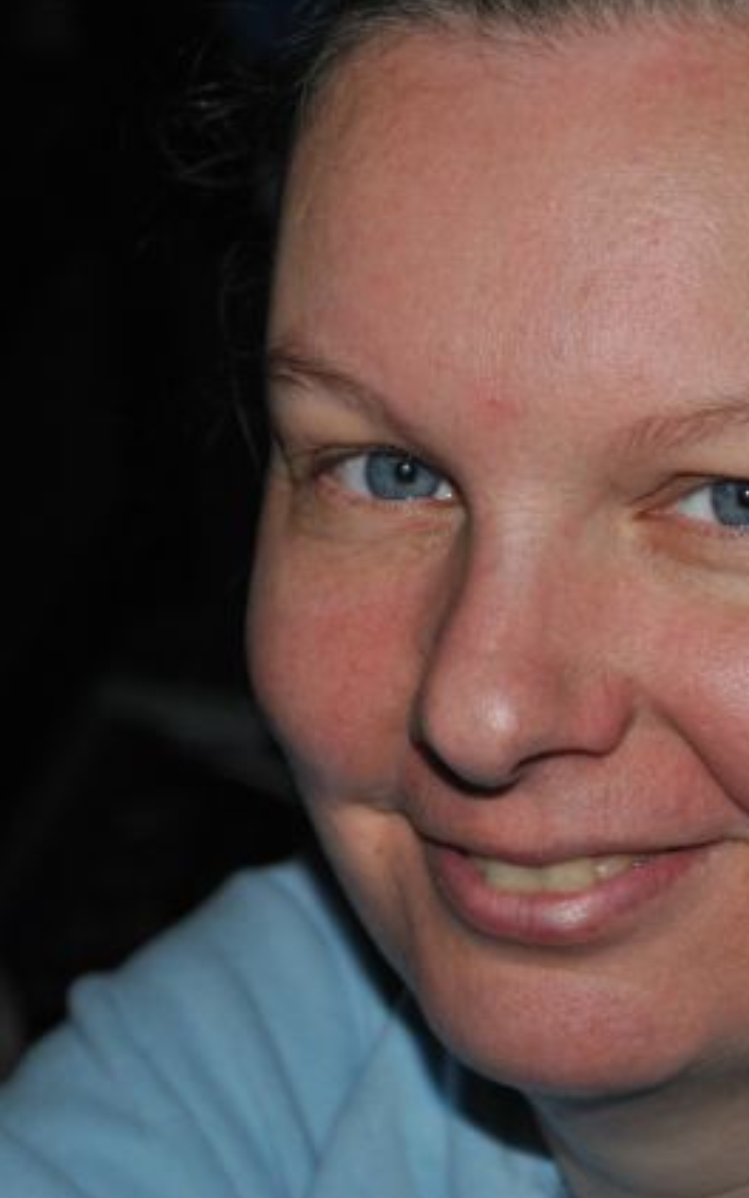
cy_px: 599
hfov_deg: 12.8
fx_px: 3329
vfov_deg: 20.4
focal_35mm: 102
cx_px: 542
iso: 200
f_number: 5.3
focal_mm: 44
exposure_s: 1/60
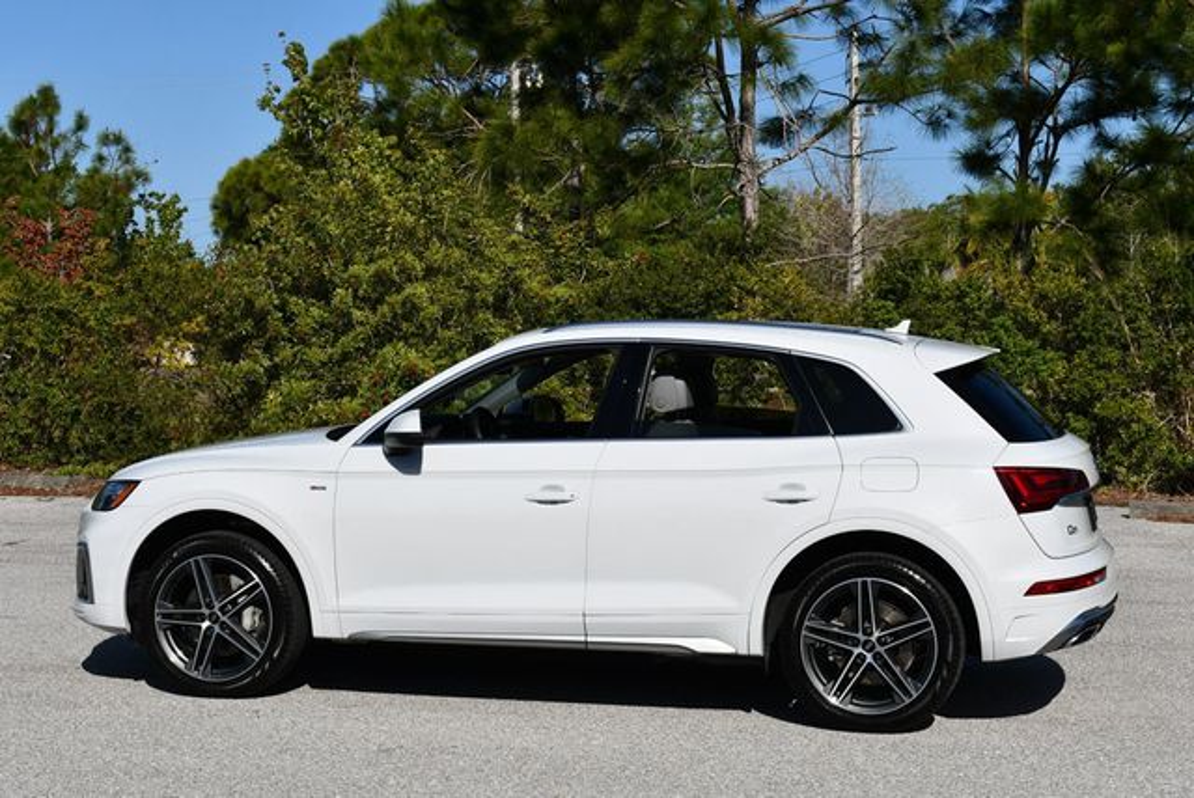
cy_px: 399
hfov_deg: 29.6
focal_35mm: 68
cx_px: 597
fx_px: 2257
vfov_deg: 20.1
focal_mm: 34
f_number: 10
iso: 100
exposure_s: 1/400
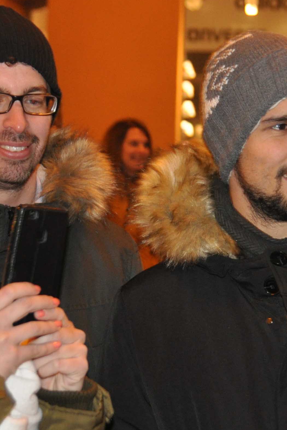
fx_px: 1853
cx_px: 153
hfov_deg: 8.9
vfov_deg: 13.2
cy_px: 311
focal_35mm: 155
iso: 800
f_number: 2.8
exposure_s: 1/60
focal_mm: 38
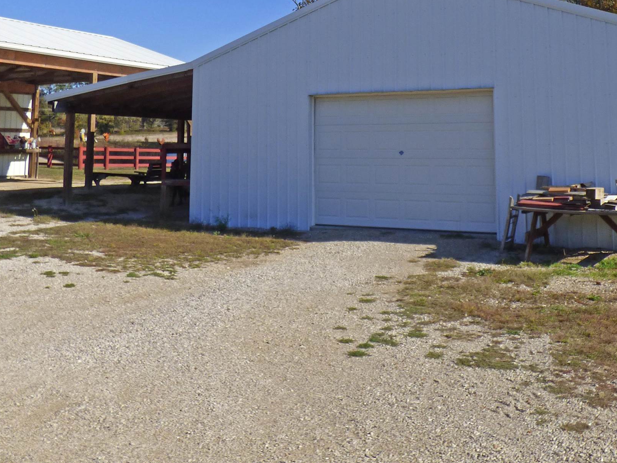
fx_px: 677
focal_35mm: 38
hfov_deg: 48.4
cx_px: 392
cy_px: 71
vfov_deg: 36.0
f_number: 2.8
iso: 100
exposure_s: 1/1300
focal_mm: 3.58
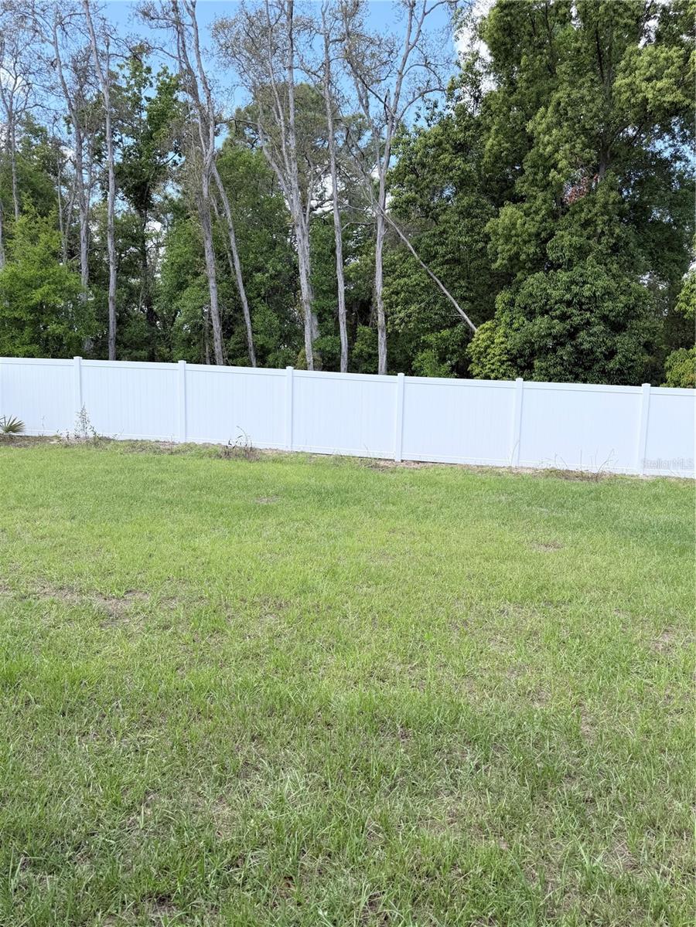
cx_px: 348
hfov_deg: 56.8
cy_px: 464
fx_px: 643
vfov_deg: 71.6
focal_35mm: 24
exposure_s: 1/1812
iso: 80
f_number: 1.78
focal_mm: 6.76
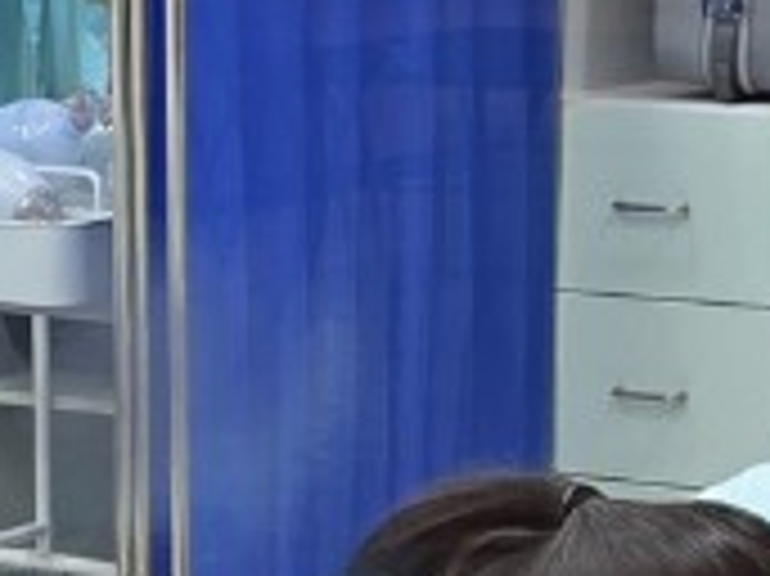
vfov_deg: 8.6
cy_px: 495
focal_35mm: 172
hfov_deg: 11.5
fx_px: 3823
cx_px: 473
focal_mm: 5.4
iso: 80
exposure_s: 1/120
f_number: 1.8
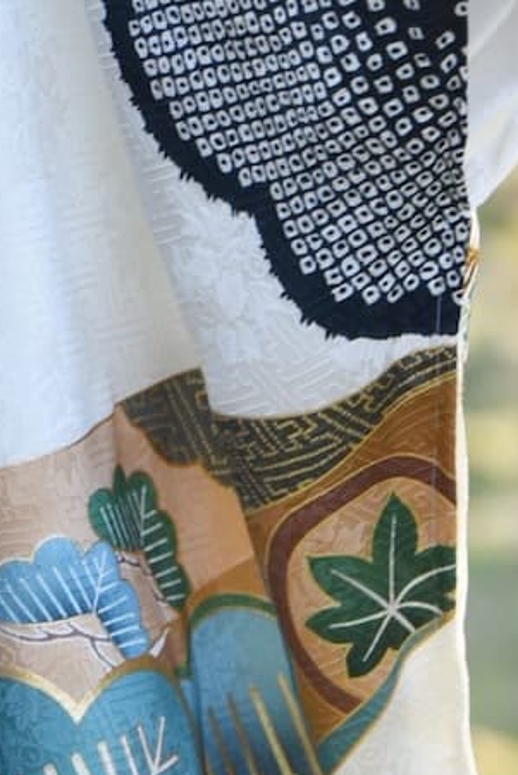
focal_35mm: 600
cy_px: -840
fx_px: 12919
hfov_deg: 2.3
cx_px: -611
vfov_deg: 3.4
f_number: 5.6
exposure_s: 1/400
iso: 800
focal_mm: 135
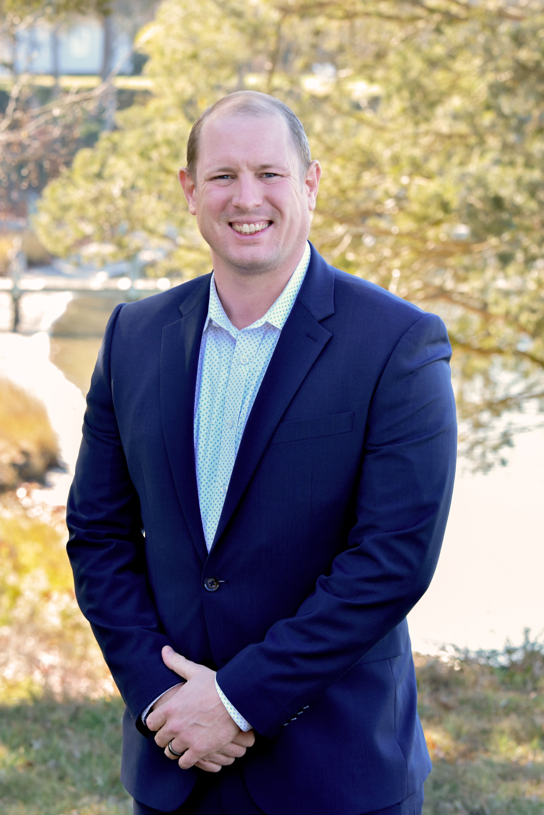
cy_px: 408
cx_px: 272
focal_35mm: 150
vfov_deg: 13.7
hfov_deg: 9.1
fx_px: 3400
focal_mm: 100
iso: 800
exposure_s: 1/200
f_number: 7.1
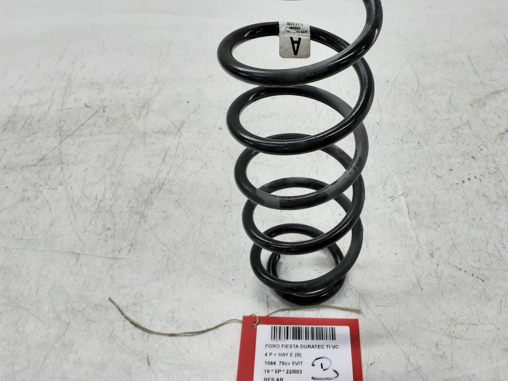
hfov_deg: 51.2
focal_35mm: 36
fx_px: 528
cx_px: 292
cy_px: 143
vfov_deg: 39.4
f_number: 1.9
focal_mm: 2.91
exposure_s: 1/50
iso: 50
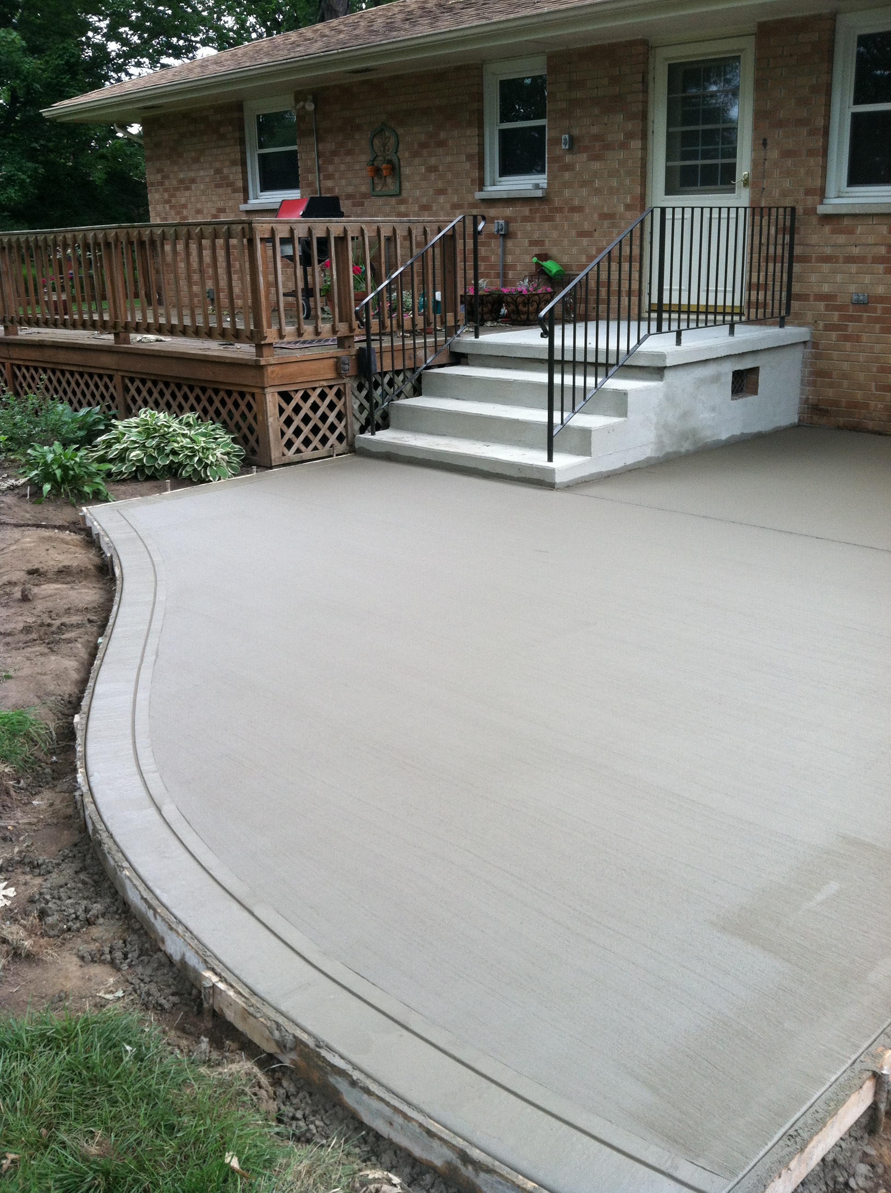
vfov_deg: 52.7
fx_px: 1204
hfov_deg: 40.6
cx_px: 446
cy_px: 596
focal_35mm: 35
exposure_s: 1/142
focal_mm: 3.85
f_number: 2.8
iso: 80
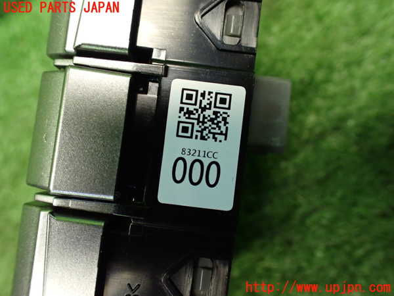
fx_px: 341
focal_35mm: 30
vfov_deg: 46.8
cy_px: 148
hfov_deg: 60.0
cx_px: 197
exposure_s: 1/80
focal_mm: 5.4
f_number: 2.3
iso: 800
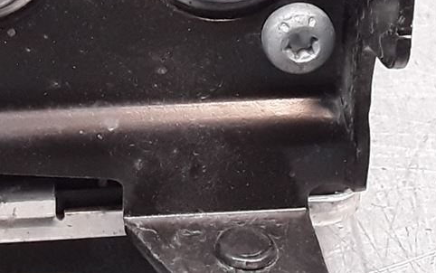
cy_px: -184
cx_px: 72
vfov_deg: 10.0
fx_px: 1498
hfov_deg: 16.4
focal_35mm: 126
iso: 80
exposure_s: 1/50
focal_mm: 2.91
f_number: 1.9
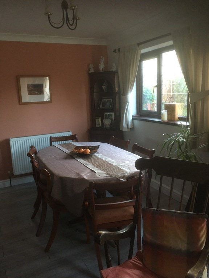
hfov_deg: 48.2
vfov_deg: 61.7
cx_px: 104
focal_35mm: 29
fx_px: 233
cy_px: 139
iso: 250
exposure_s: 1/33
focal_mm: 4.15
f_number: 2.2
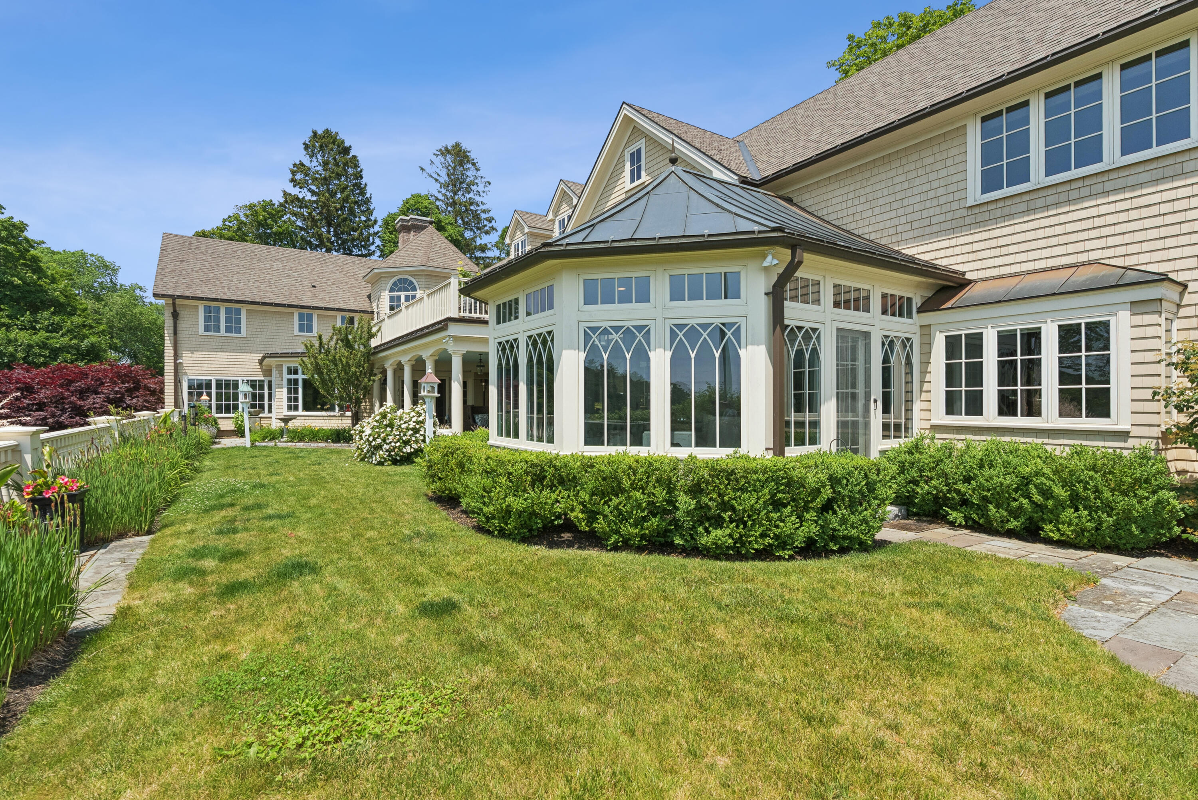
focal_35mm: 16
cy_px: 400
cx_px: 599
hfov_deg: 96.7
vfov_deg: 73.8
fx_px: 533
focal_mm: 16
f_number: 7.1
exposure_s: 1/800
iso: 320
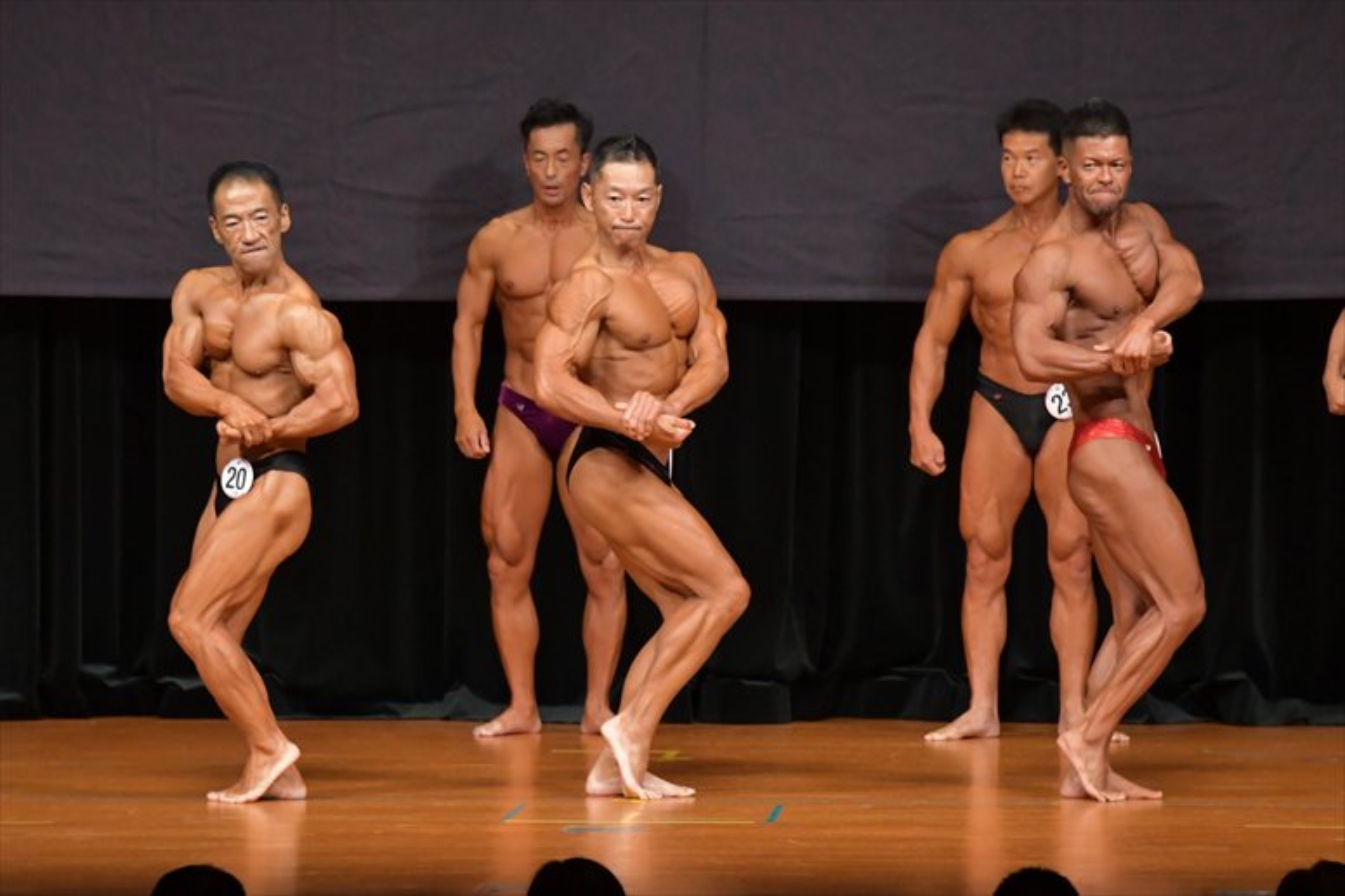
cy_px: 448
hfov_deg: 7.6
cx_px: 672
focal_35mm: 270
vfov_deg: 5.1
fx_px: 10083
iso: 5000
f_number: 5.6
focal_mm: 180
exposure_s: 1/400
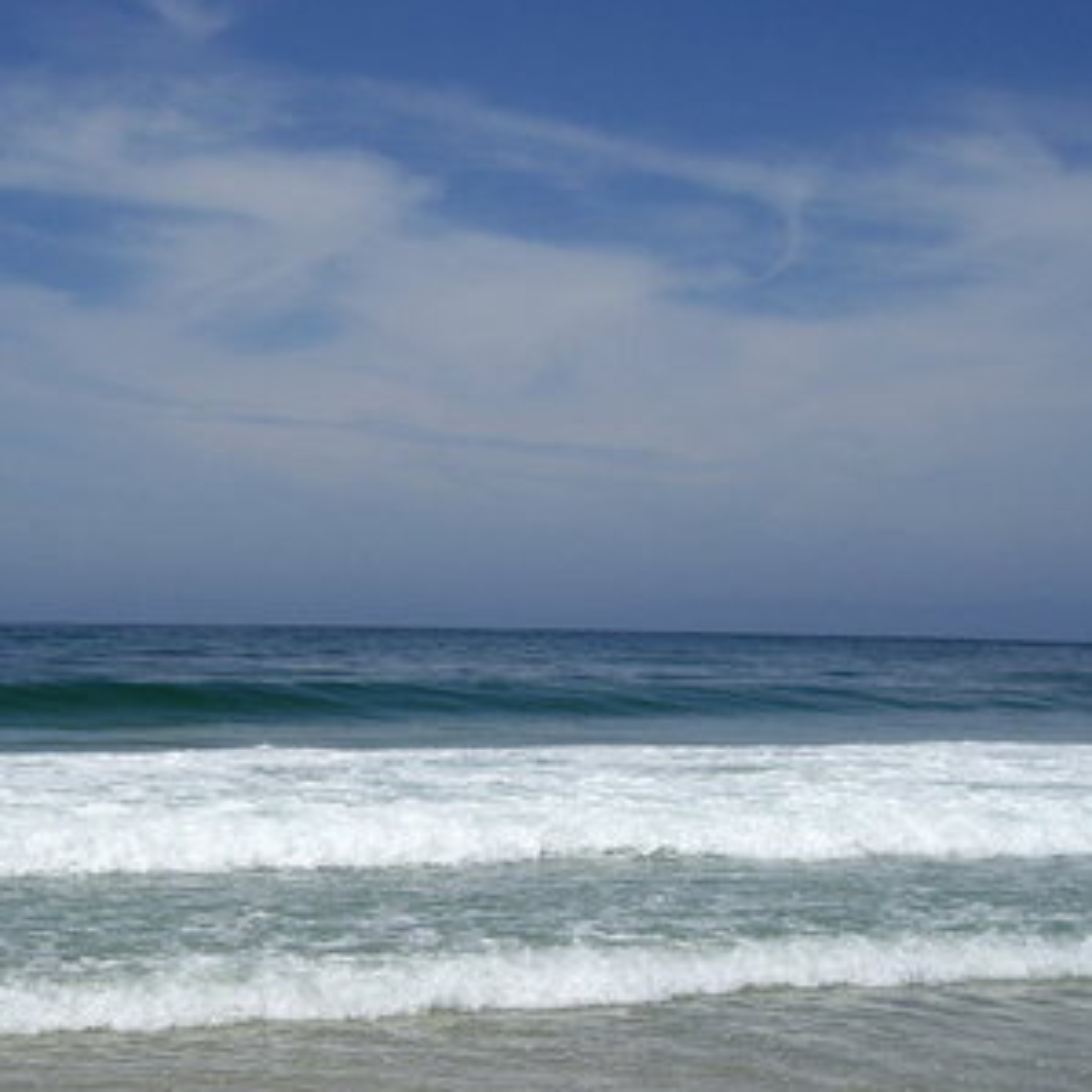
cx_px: 467
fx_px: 2570
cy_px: 833
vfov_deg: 23.7
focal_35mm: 72
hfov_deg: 24.0
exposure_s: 1/1000
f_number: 4.3
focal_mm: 6.2
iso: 50
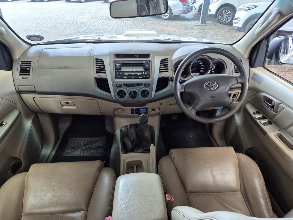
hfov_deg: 71.6
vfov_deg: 56.8
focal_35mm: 24
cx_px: 146
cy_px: 110
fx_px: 203
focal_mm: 5.4
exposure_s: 1/100
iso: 160
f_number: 1.8
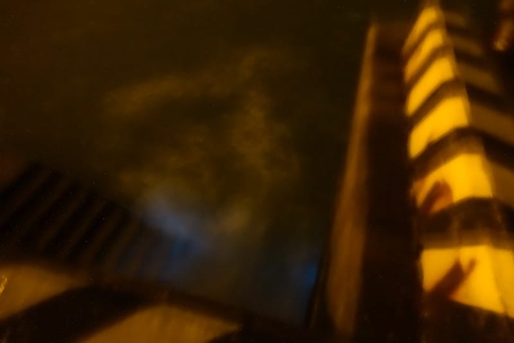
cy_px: 172
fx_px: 343
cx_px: 257
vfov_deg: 53.1
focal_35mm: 24
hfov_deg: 73.8
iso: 5000
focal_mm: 8.8
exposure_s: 6
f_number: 1.8
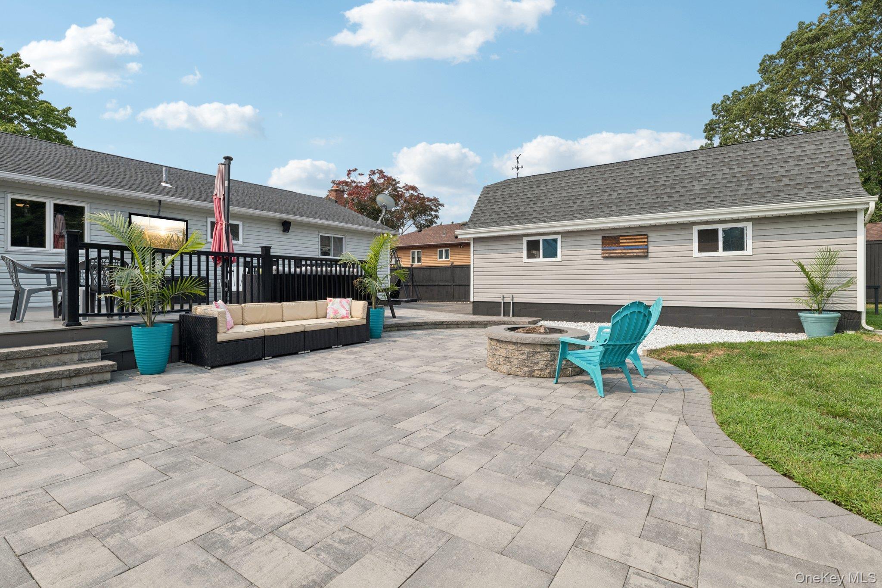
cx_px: 441
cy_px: 294
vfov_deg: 70.4
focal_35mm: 17
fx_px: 416
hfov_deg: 93.3
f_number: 9
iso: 200
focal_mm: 17
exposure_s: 1/500
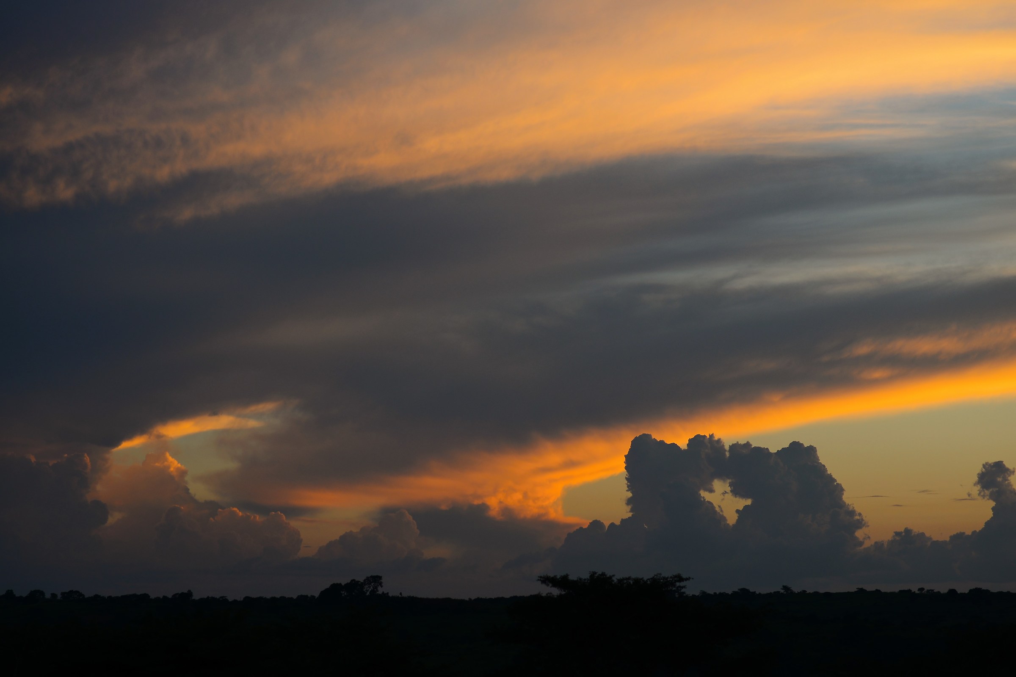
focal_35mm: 85
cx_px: 508
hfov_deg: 23.9
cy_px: 338
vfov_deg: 16.1
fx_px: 2398
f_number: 3.3
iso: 200
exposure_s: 1/750
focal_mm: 85
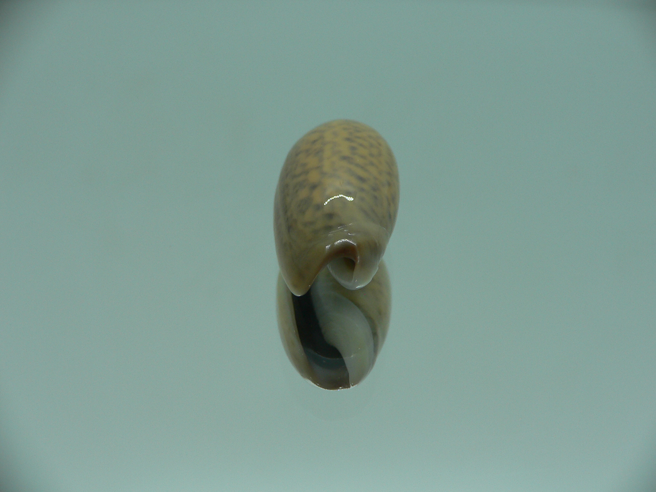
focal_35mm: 35
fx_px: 663
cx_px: 328
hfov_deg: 52.6
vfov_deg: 40.7
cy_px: 246
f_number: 2.8
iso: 80
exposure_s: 1/80
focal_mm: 4.6
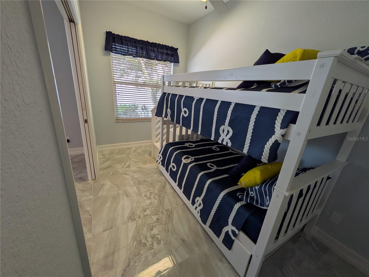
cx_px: 184
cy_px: 138
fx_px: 149
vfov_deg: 85.7
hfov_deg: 102.1
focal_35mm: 14
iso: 107
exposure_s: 1/120
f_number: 2.2
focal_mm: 1.83
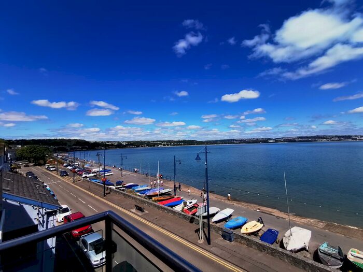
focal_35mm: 16
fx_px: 168
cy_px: 136
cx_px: 182
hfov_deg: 94.5
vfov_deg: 78.1
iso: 50
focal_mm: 2.35
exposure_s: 1/1701
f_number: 2.2
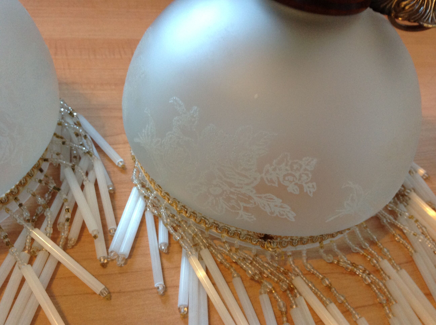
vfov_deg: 40.6
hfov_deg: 52.7
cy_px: 162
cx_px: 218
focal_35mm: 35
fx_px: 440
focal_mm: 4.28
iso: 160
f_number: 2.4
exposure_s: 1/15
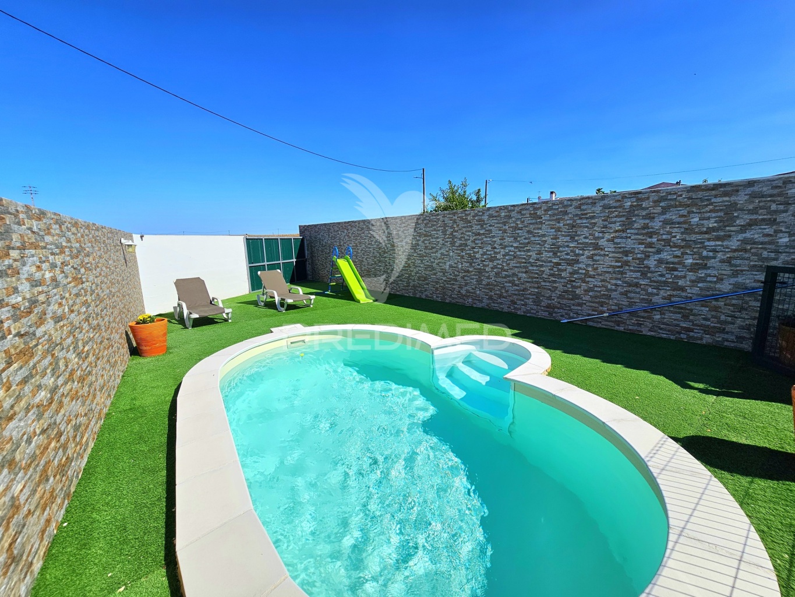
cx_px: 398
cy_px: 298
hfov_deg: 106.2
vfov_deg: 89.9
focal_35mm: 13
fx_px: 299
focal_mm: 2.2
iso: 50
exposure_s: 1/5000
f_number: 2.2
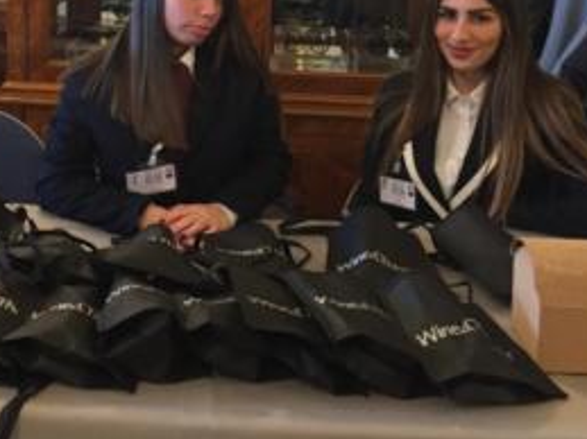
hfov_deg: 34.3
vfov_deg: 25.2
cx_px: 243
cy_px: 40
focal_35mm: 56
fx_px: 949
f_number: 2.2
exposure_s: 1/33
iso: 200
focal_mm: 4.15
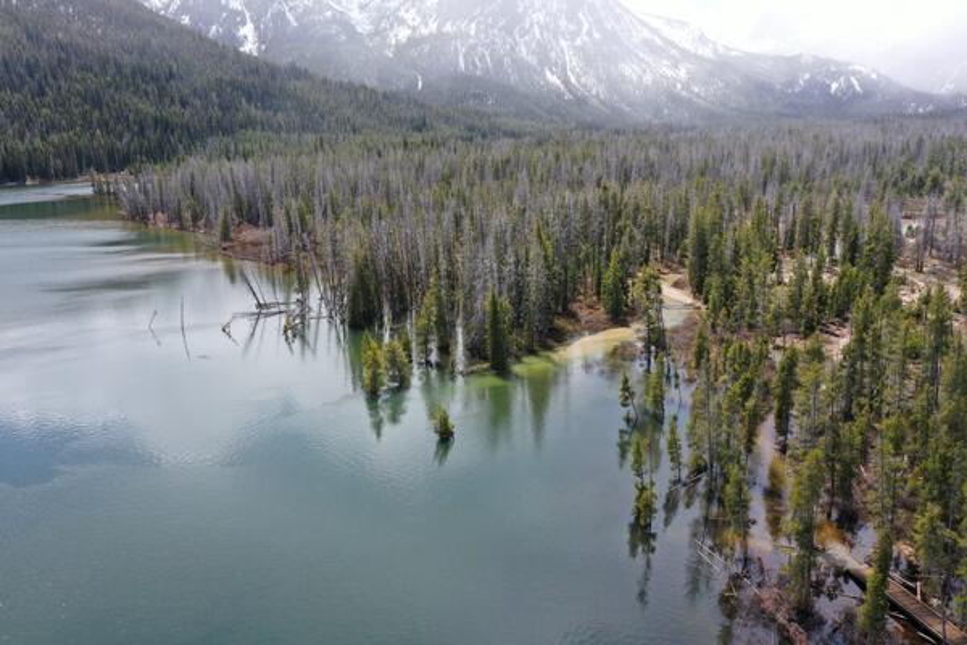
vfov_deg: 46.4
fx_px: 752
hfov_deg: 65.5
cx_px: 484
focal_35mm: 28
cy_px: 322
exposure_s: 1/320
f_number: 5.6
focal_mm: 10.26
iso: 100
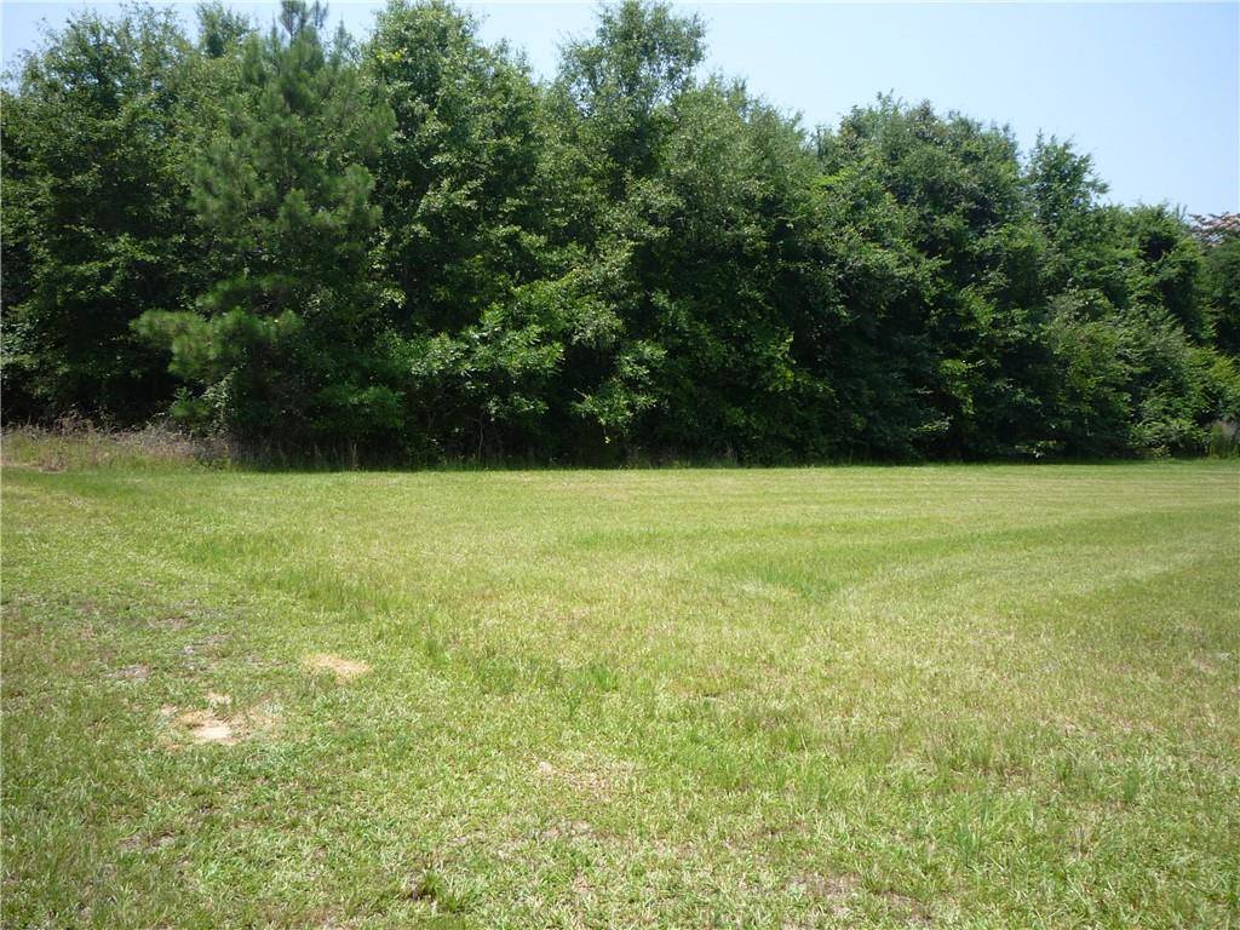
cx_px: 620
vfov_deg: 44.2
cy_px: 465
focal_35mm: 32
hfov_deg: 56.8
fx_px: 1146
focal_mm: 5.2
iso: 100
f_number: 4
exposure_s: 1/320
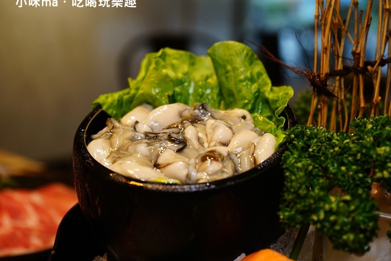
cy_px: 123
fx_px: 543
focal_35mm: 50
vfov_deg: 27.0
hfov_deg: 39.6
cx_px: 212
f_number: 4.5
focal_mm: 46
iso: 640
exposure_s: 1/60
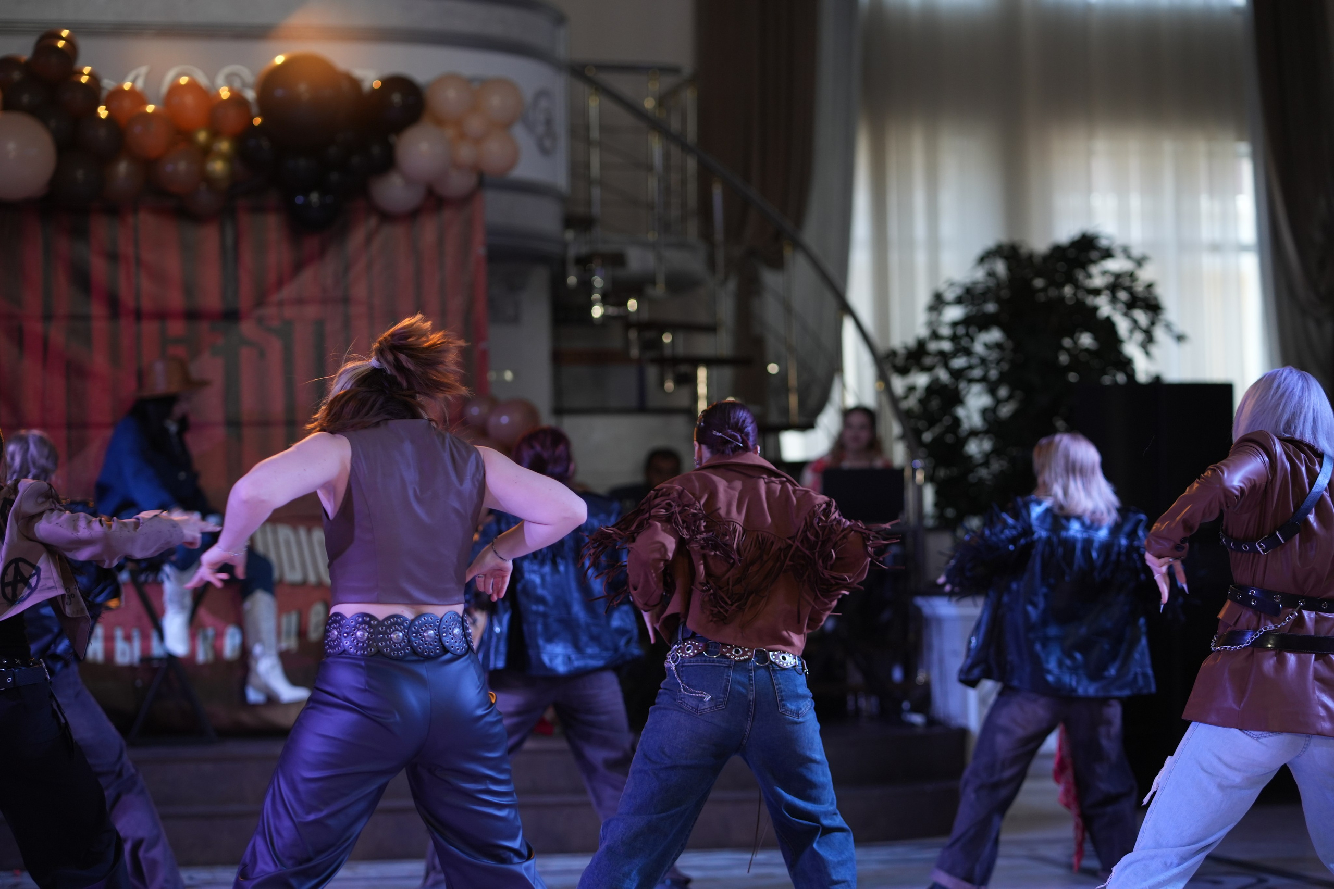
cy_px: 444
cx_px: 667
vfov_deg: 16.1
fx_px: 3150
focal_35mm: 85
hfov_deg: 23.9
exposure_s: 1/400
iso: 800
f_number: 2.2
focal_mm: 85
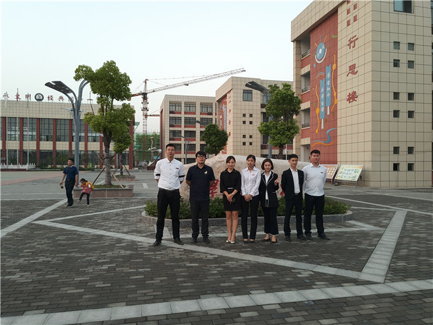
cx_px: 216
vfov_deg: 45.4
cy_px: 162
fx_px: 388
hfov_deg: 58.4
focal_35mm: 31
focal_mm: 3.75
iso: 50
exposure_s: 1/33
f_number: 2
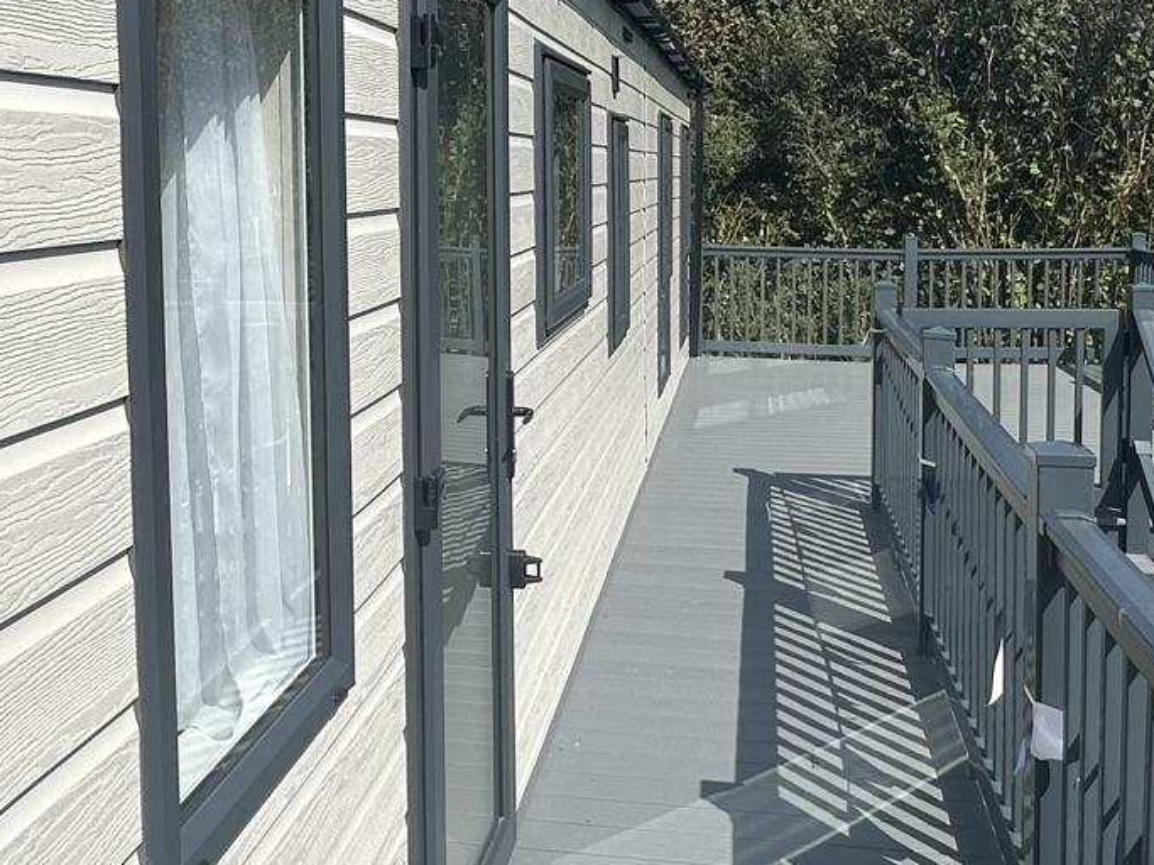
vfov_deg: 34.0
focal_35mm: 42
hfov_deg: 44.7
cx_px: 488
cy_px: 272
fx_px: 1400
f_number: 2.2
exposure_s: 1/2053
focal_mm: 2.22
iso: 50
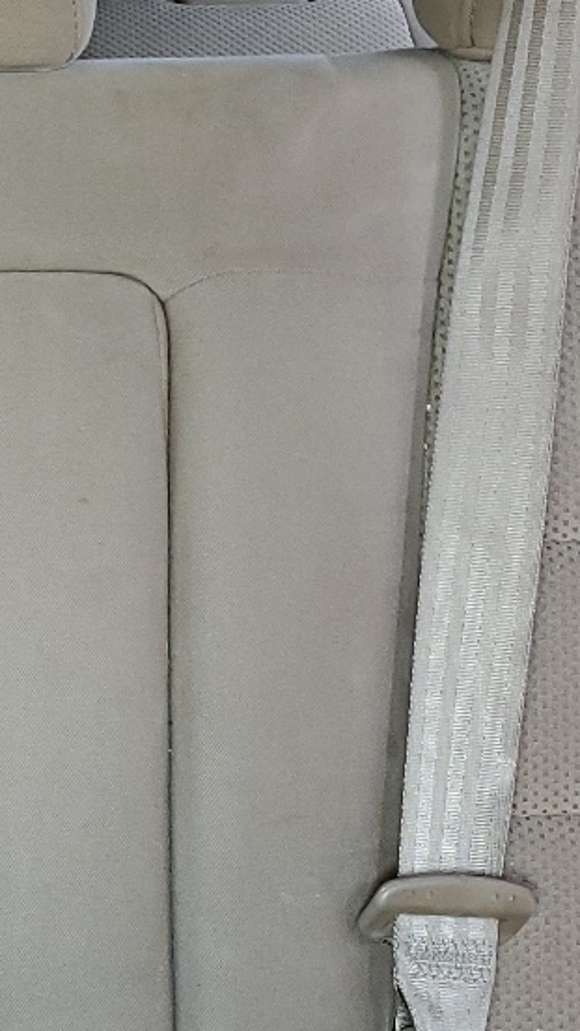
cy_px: 490
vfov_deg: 25.9
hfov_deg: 13.7
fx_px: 2242
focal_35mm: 82
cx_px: -332
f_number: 1.5
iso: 77
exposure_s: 1/60.2
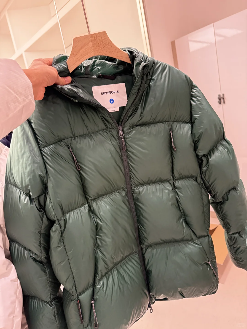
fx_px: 228
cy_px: 164
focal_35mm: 24
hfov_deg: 56.8
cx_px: 124
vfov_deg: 71.6
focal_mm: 6.76
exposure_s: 1/50
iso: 500
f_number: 1.78
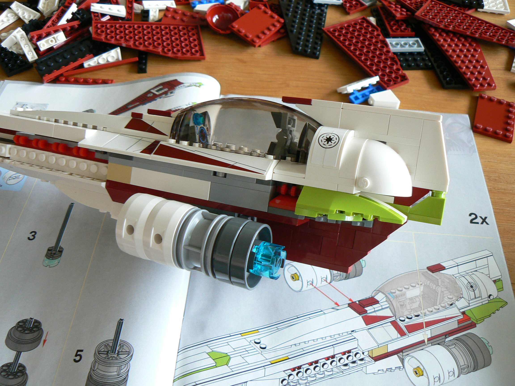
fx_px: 536
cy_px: 193
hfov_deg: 51.4
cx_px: 258
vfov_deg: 39.7
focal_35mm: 36
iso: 100
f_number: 2.8
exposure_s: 1/5
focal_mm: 6
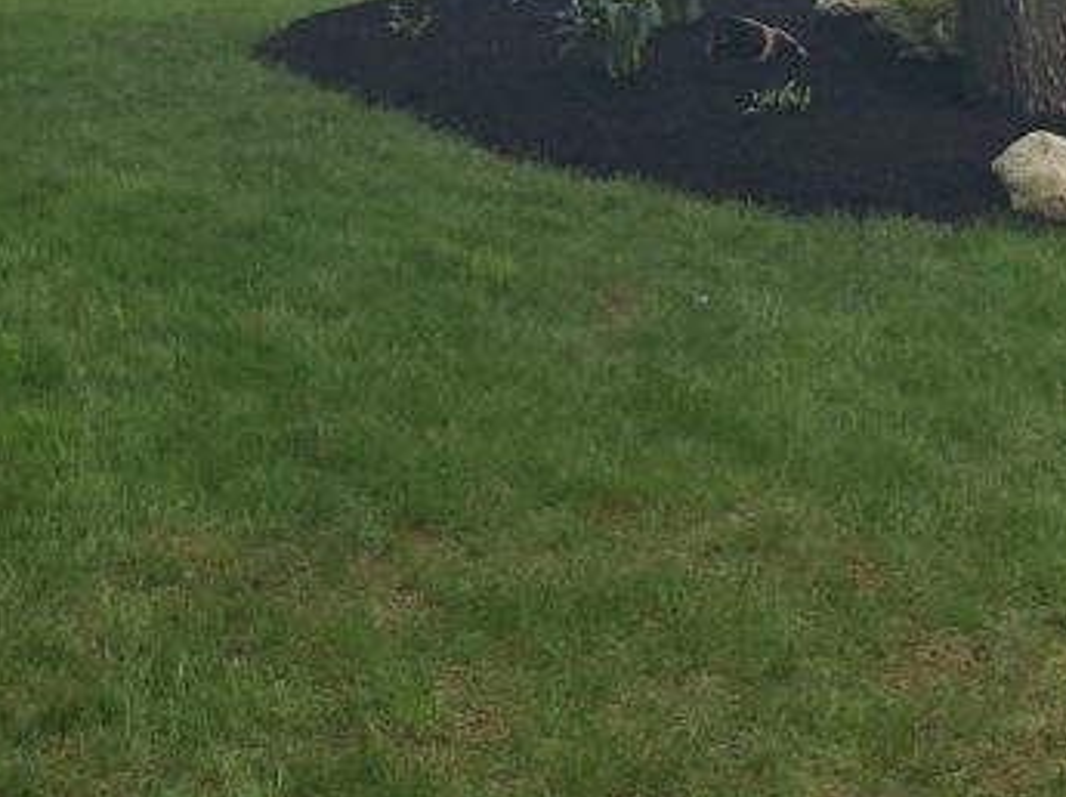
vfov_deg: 14.0
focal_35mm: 104
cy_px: 15
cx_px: 266
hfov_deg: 18.8
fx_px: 3199
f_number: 1.8
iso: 20
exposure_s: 1/417
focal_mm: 3.99
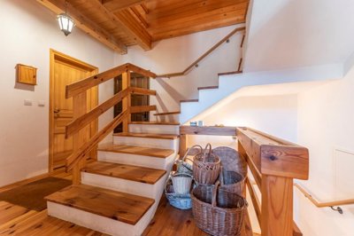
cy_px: 118
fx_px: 138
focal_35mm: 14
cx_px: 177
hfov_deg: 104.3
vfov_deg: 81.1
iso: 100
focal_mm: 14
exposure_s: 1/3
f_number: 4
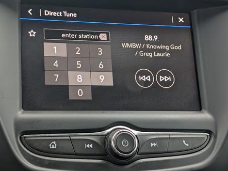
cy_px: 81
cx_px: 110
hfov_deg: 27.4
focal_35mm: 71
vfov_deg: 20.7
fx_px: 467
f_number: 1.68
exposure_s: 1/303
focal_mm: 6.9
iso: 613
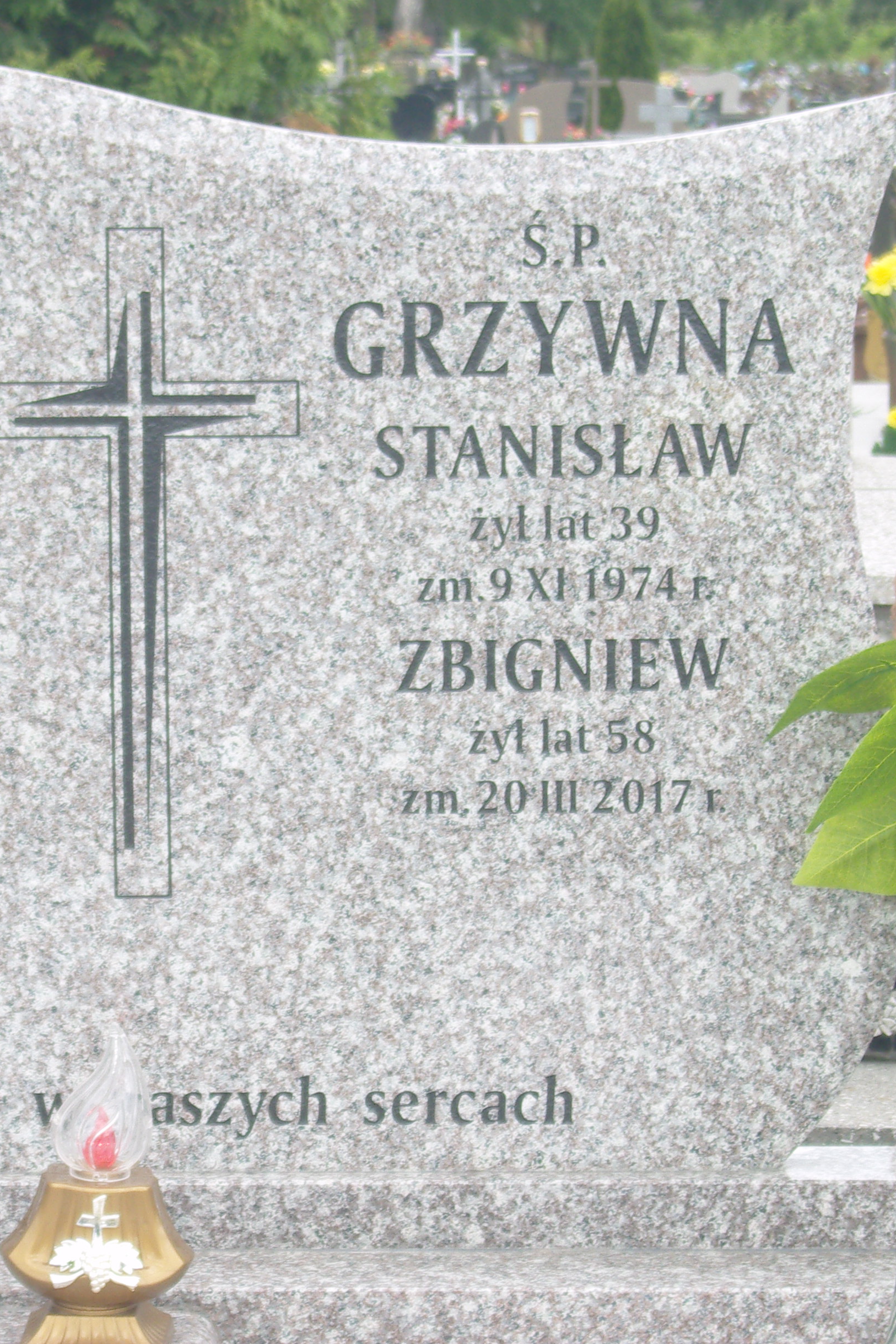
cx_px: 160
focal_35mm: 142
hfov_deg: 9.6
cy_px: 670
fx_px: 5299
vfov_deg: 14.4
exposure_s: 1/60
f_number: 5.2
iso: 125
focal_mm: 21.9
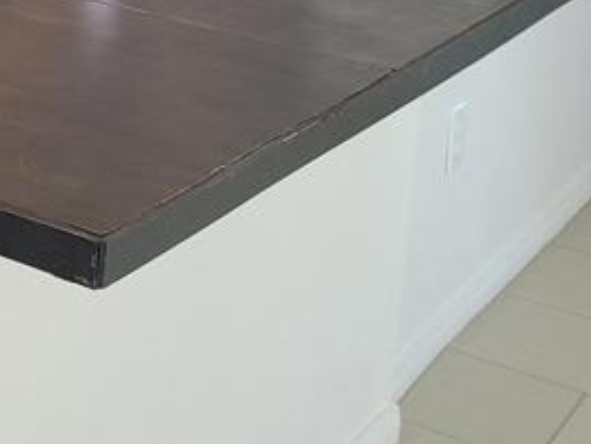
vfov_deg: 14.1
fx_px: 1673
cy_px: -235
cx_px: -328
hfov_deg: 17.7
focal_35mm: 98
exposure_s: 1/60
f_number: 1.8
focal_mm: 5.4
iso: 64
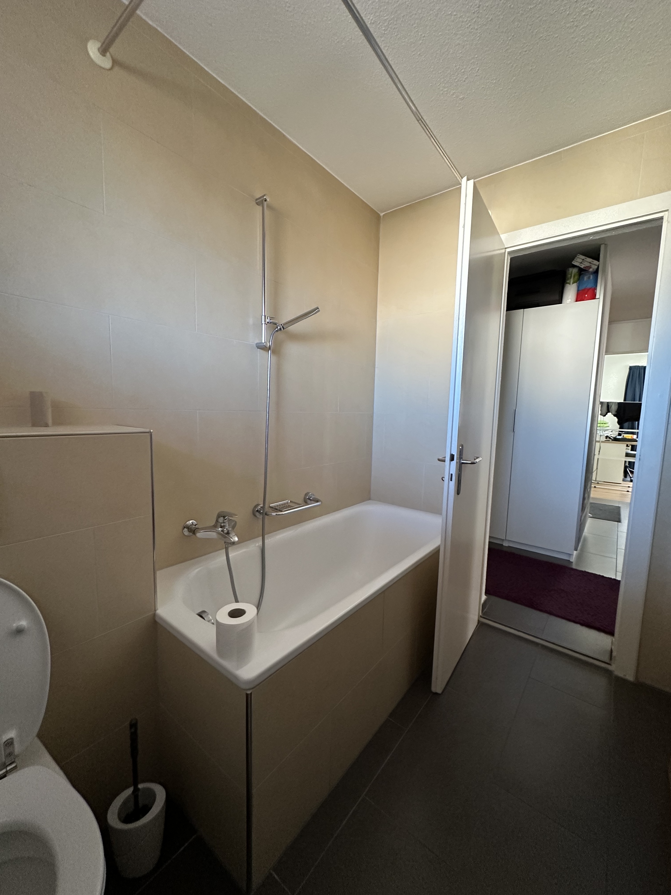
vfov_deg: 102.1
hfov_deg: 85.7
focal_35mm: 14
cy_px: 448
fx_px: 362
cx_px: 336
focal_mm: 2.22
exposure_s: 1/71
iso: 320
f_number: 2.2
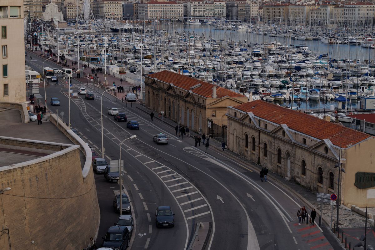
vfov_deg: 18.2
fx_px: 781
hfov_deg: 27.0
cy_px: 125
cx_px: 188
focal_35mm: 75
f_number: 9
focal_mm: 50
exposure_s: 1/160
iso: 100
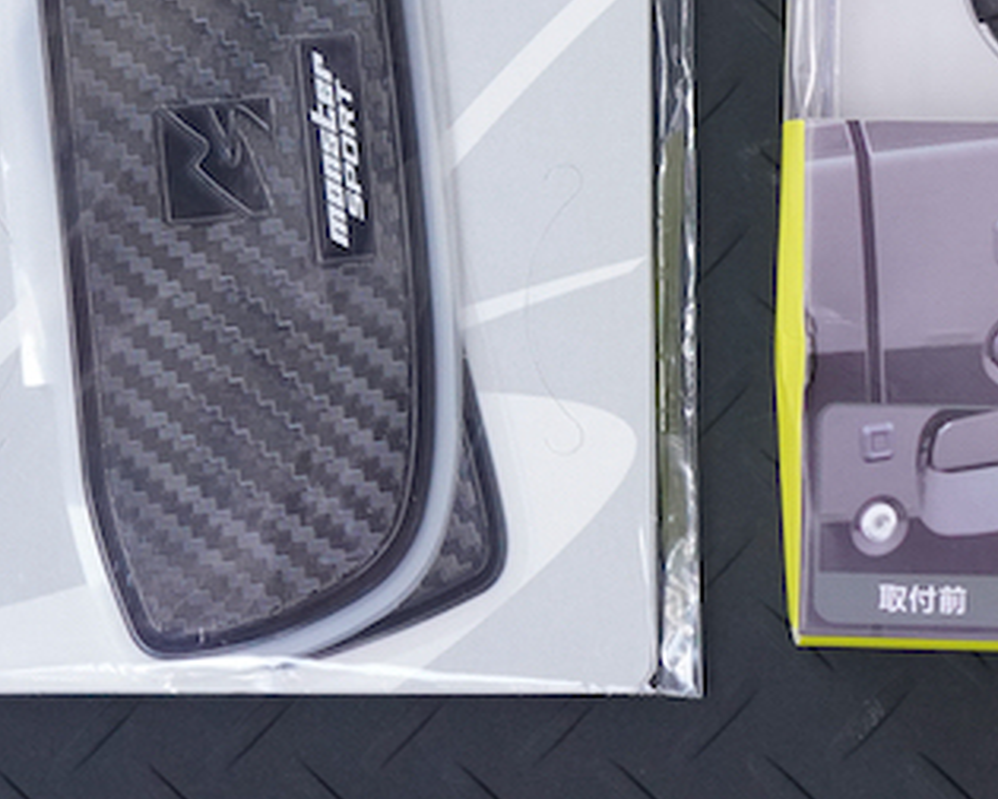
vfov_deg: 10.4
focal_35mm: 146
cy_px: -140
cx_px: 491
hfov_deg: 13.2
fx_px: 4312
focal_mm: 35
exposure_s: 1/250
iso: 1600
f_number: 3.5
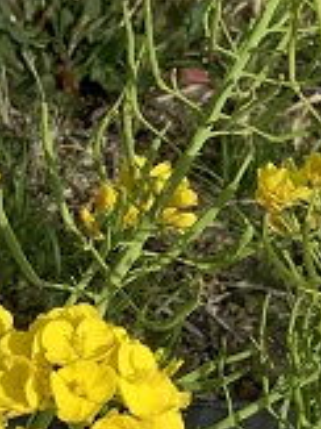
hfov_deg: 8.3
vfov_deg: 11.1
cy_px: 211
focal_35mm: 178
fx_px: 2204
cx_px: 34
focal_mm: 3
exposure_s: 1/2801
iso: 20
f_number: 1.8
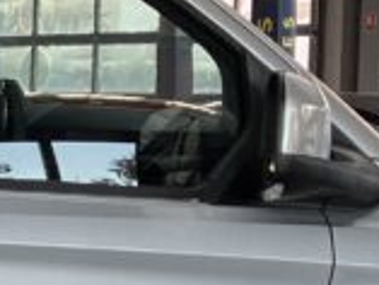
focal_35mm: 183
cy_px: 266
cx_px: -512
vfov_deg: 8.1
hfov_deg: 9.6
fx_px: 2005
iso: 80
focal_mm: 3.99
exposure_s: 1/105
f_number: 1.8
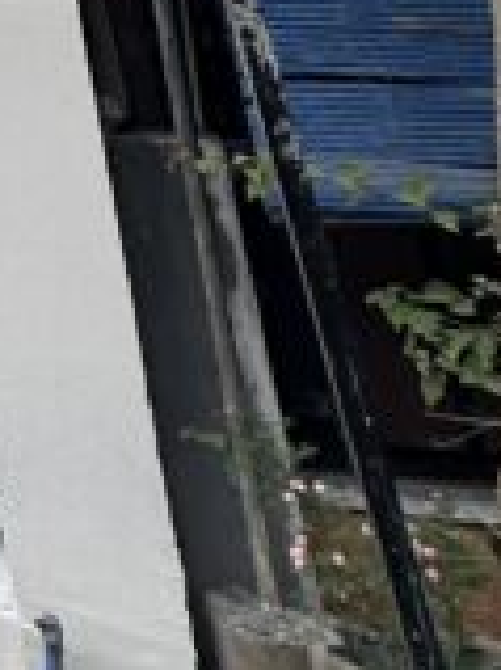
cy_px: -670
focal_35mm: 90
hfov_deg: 11.6
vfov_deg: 16.5
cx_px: -888
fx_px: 1739
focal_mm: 2.22
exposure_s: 1/836
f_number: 2.2
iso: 40
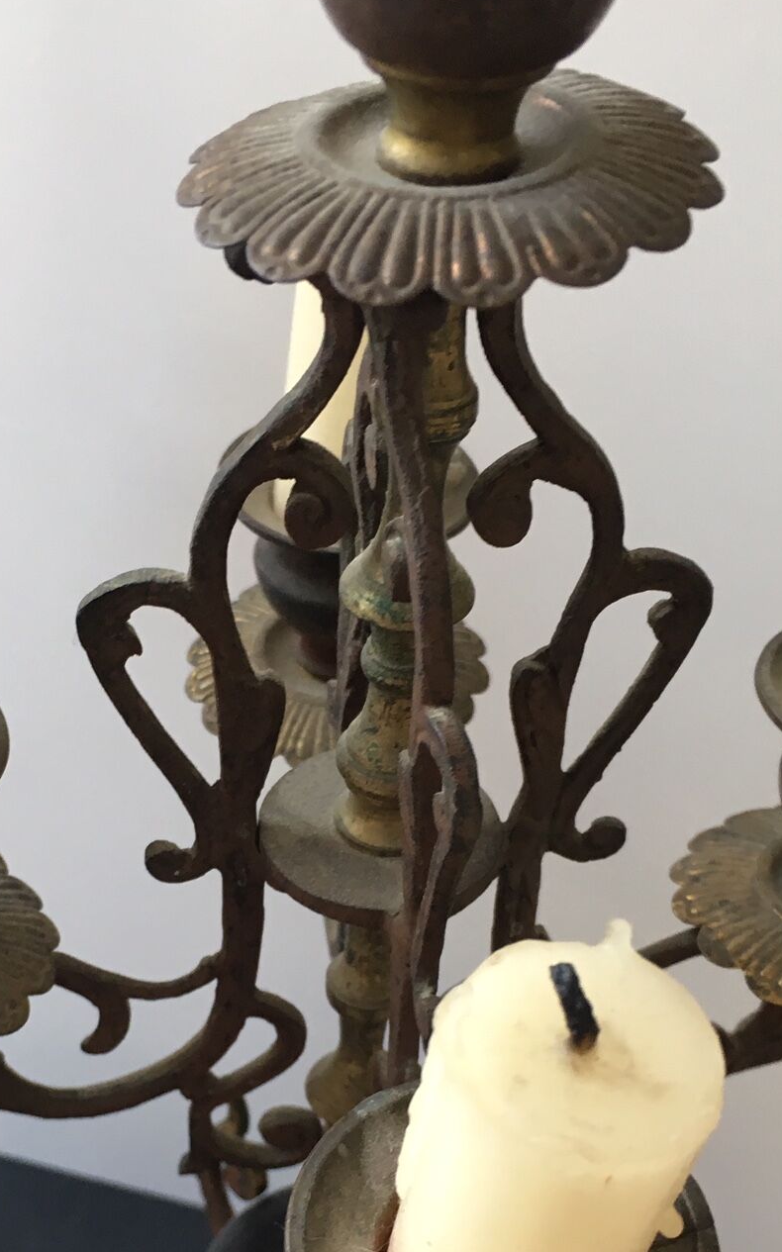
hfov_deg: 26.1
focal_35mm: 49
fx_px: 1672
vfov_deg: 40.3
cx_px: 244
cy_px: 880
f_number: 2.2
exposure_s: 1/33
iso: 80
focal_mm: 4.15
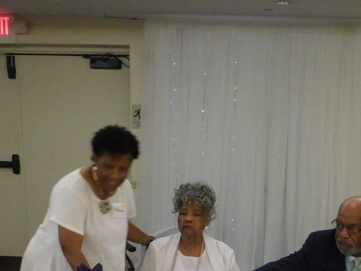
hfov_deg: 30.6
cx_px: 275
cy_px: 288
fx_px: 647
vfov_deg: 22.5
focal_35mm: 62
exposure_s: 1/13
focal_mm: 4
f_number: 3
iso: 400
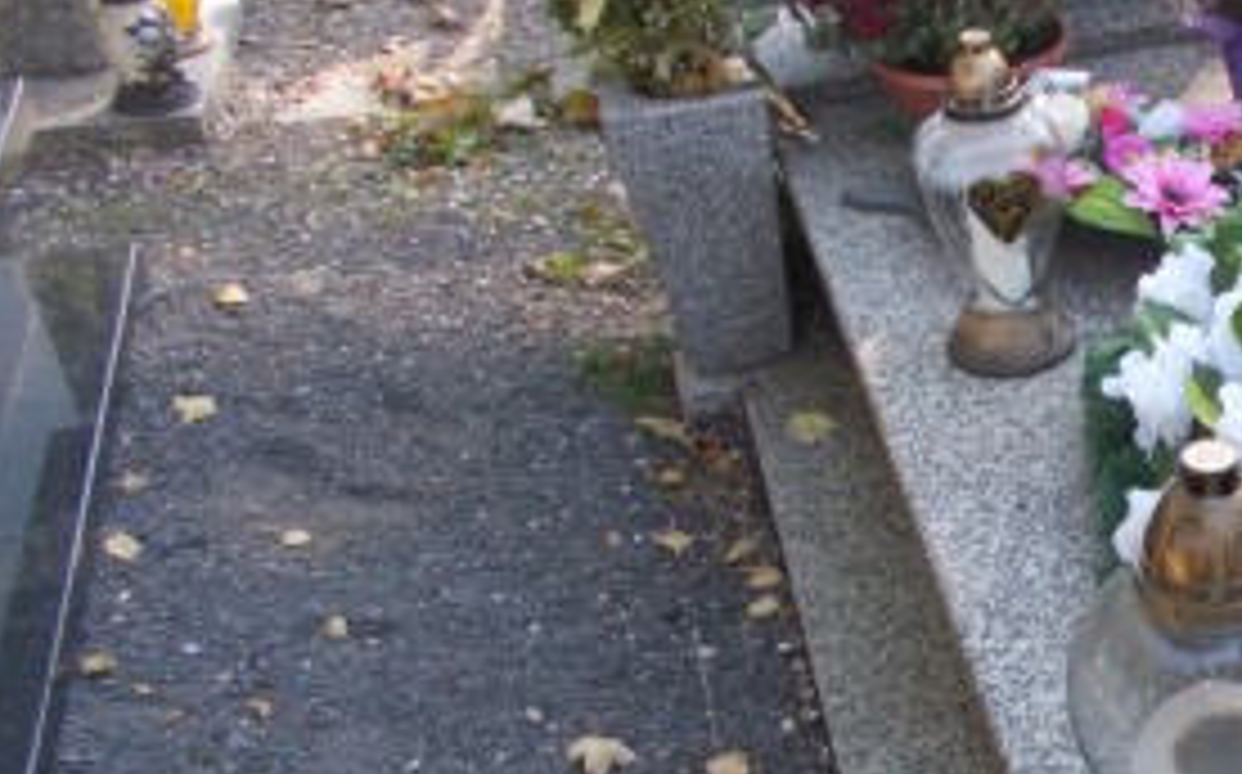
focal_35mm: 64
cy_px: 495
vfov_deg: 20.2
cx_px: 1318
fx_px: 2165
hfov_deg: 29.3
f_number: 3.2
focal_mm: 4.6
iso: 180
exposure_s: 1/250
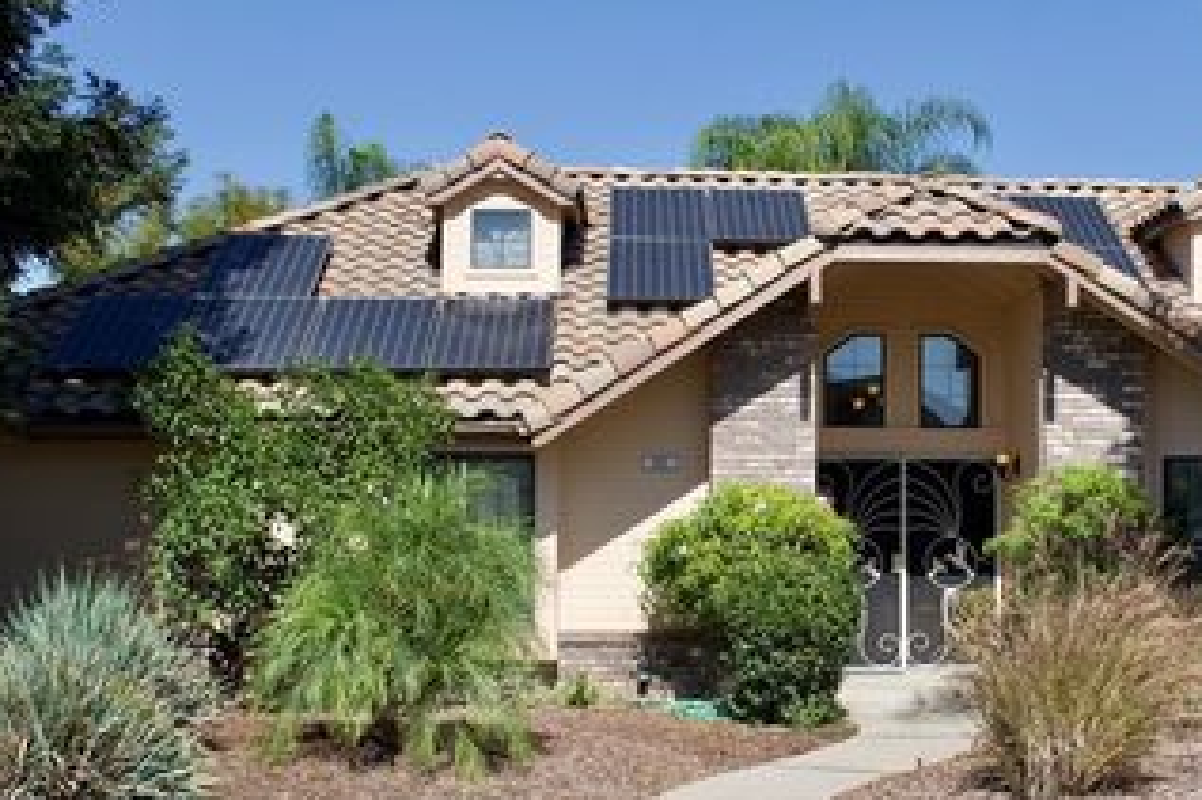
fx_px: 1735
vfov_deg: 25.9
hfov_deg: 37.5
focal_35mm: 52
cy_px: 502
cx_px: 857
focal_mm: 22
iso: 100
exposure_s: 1/320
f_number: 9
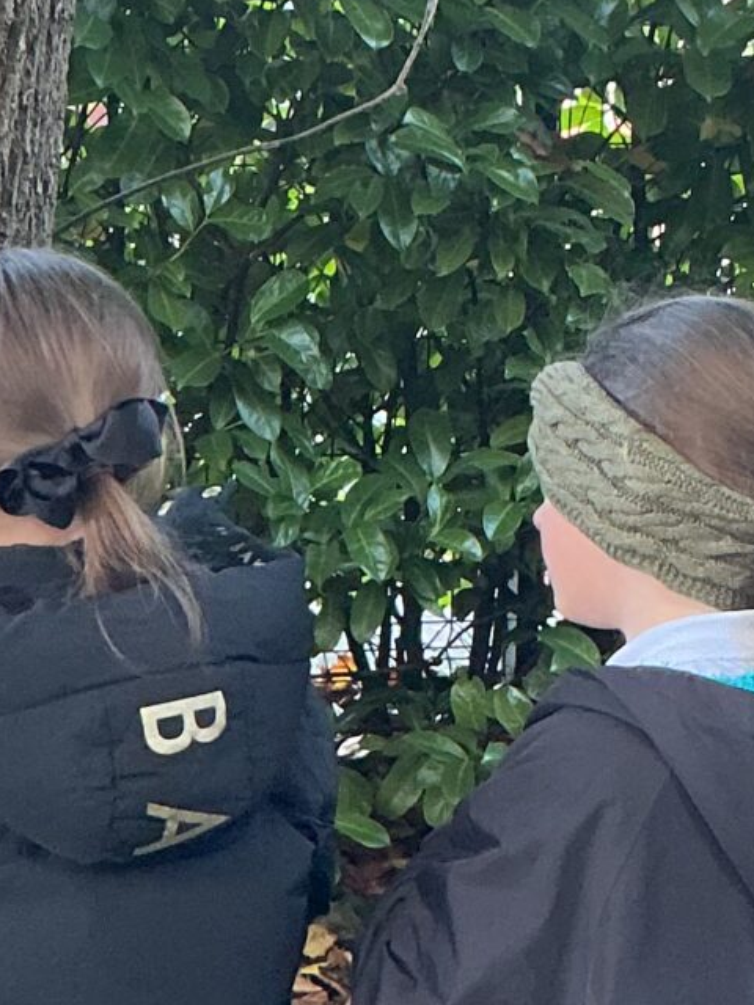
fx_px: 3369
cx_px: -165
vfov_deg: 16.9
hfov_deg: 12.5
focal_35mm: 116
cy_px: 641
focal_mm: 3
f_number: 1.8
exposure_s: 1/60
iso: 125
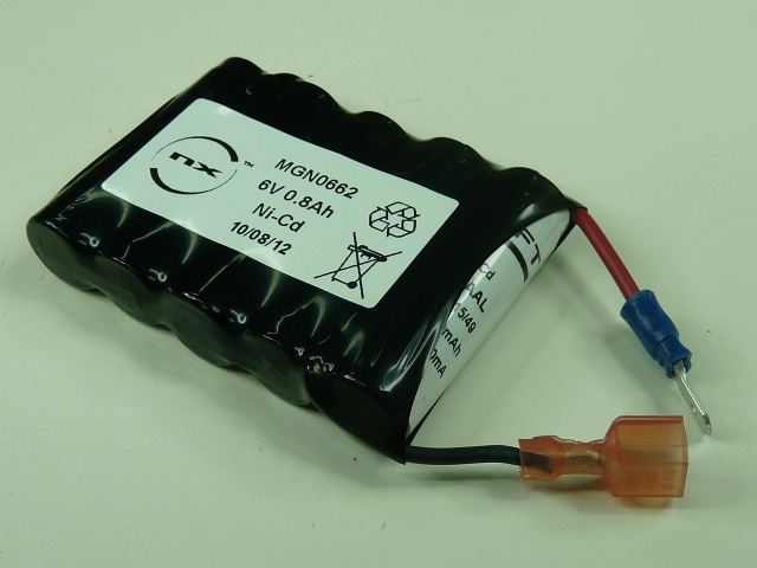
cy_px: 284
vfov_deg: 28.6
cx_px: 378
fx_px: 1115
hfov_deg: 37.5
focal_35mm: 51
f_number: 2.8
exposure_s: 1/80
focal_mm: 5.1
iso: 100
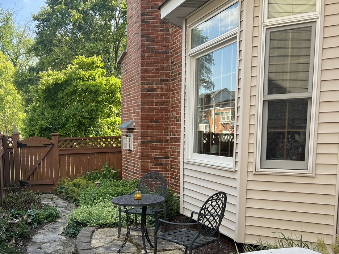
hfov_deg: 46.0
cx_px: 111
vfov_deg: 35.4
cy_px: 179
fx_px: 392
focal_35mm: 40
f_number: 1.5
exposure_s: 1/601
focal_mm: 5.7
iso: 50
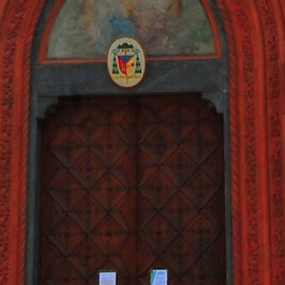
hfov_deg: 12.2
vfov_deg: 11.1
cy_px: -275
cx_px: 212
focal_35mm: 143
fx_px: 1332
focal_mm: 19
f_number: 22
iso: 200
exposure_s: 1/50
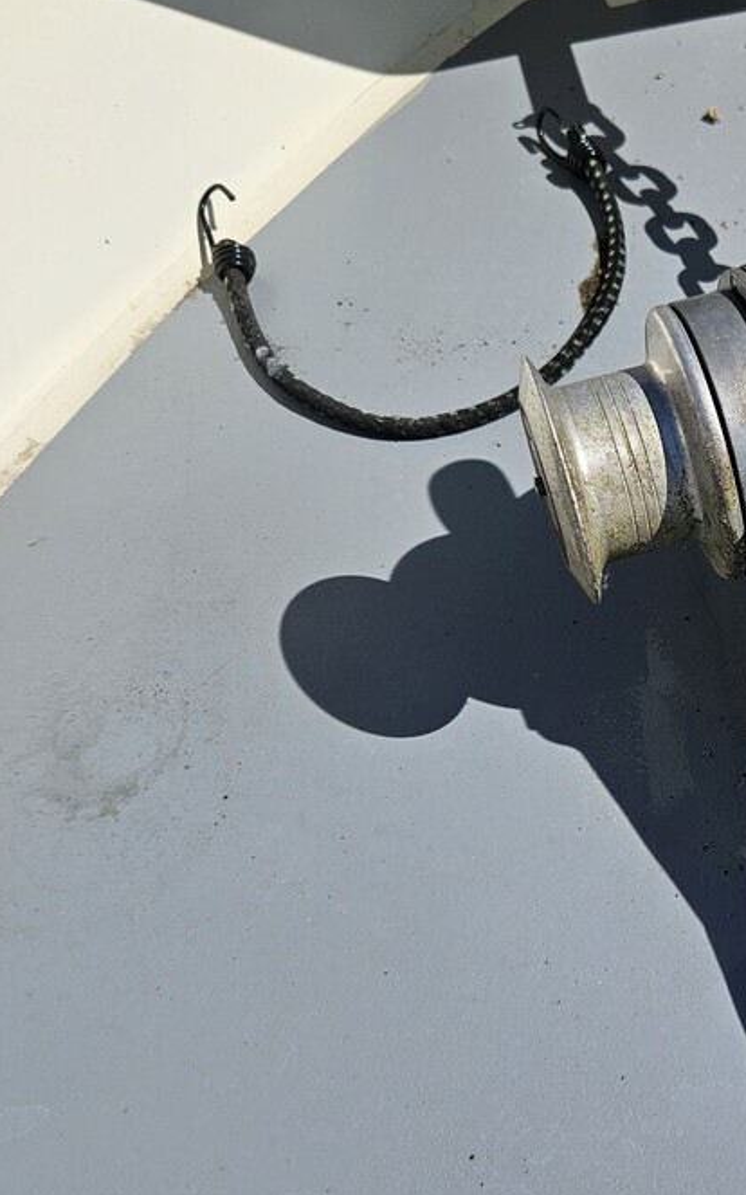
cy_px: 634
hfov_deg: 25.6
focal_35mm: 46
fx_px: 1497
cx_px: 849
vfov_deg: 43.5
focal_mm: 5.4
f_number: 1.8
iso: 25
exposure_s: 1/4591
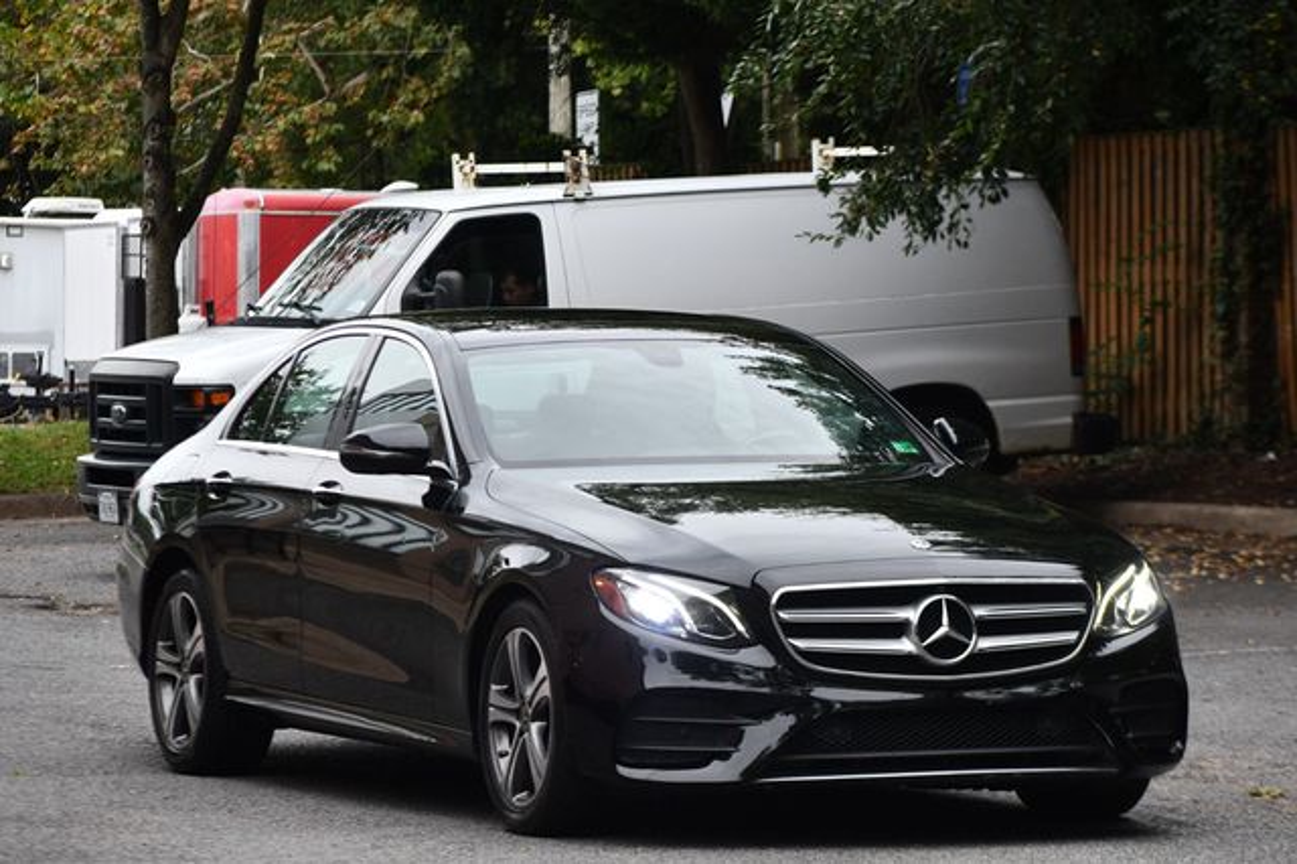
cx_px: 648
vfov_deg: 8.3
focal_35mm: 165
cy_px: 432
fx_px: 5941
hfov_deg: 12.5
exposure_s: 1/250
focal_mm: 110
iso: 800
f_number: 4.8
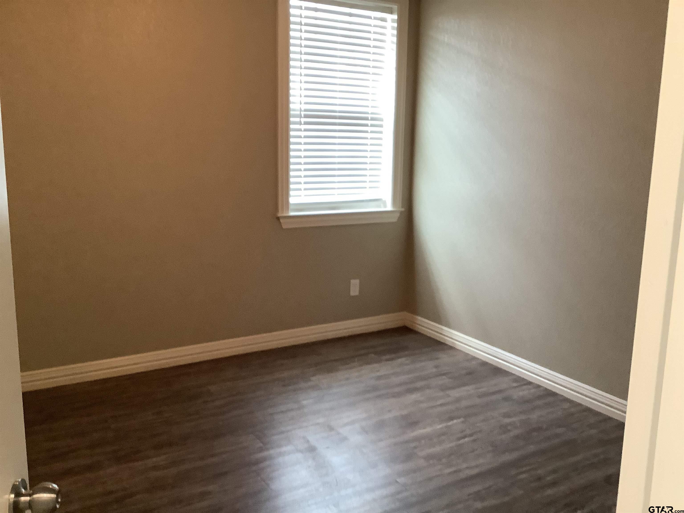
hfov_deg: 58.4
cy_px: 256
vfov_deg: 45.4
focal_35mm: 31
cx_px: 342
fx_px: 613
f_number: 2.4
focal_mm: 3.3
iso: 320
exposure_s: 1/40
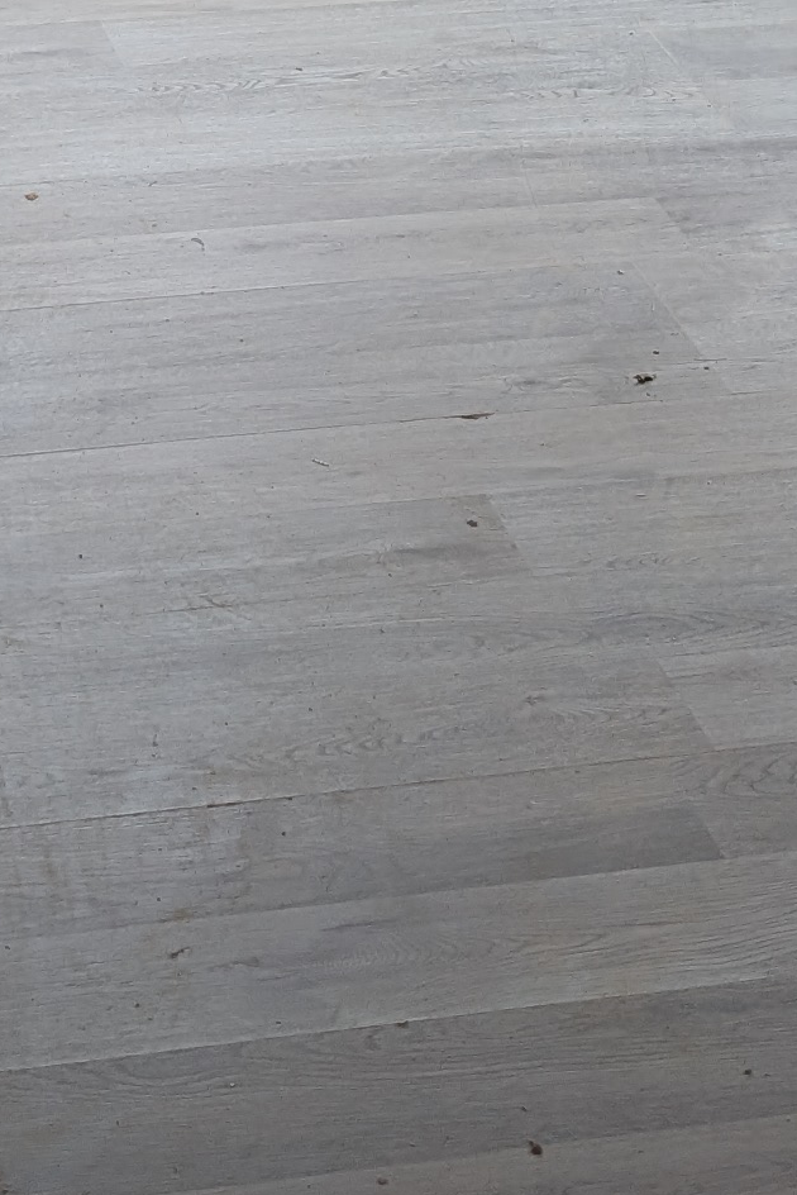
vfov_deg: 18.5
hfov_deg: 12.6
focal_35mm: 108
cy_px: 27
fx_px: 3584
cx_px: 153
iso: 17
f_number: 1.68
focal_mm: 6.9
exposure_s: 1/205
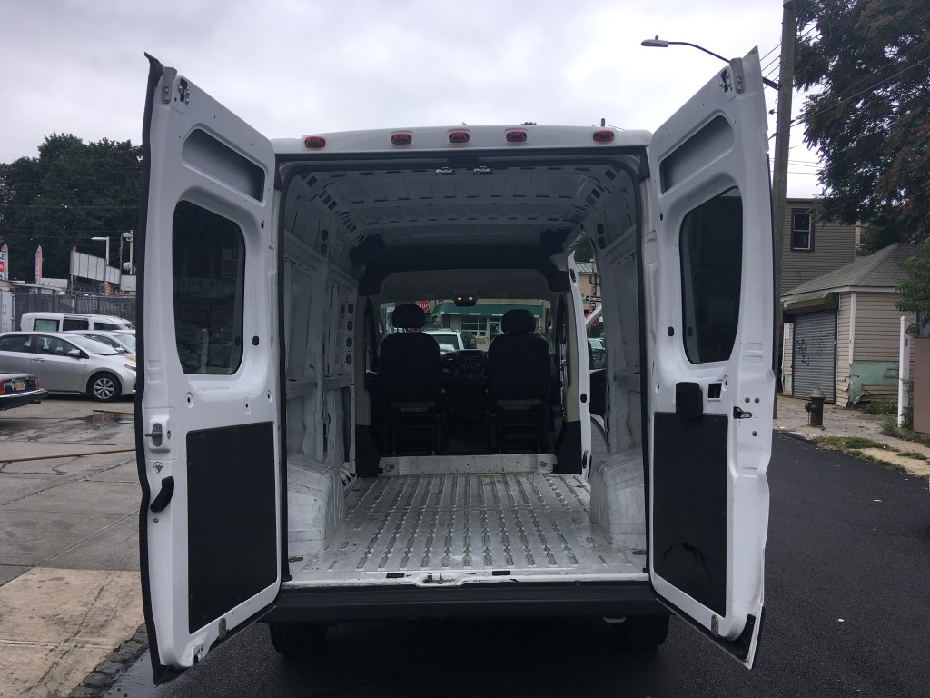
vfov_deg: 48.2
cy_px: 349
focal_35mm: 29
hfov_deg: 61.7
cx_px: 465
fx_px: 779
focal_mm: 4.15
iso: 25
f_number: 2.2
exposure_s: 1/674
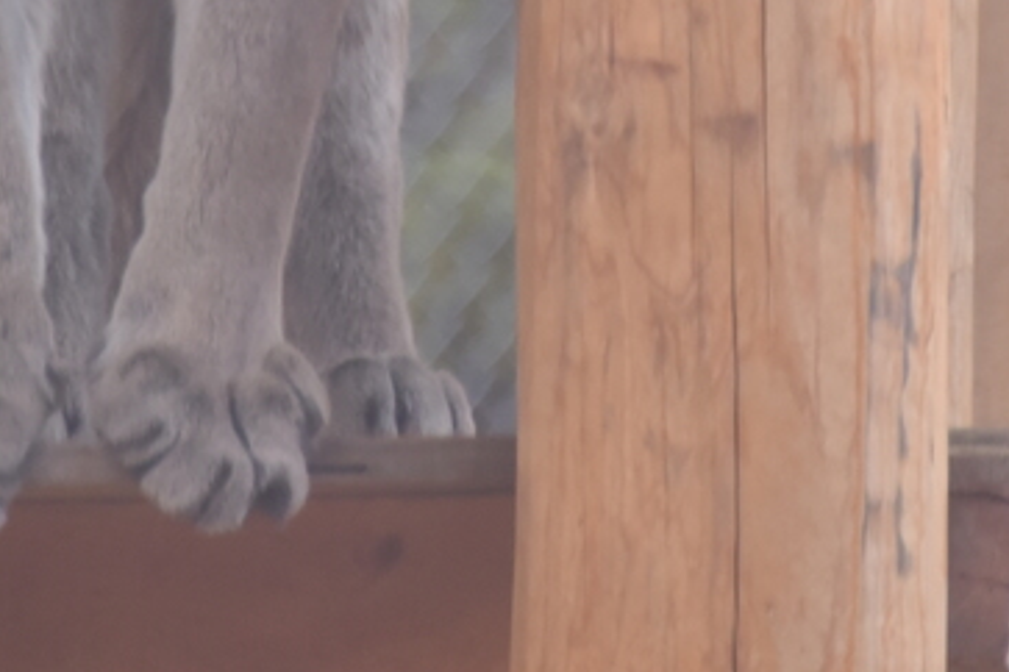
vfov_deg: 1.3
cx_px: 609
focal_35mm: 1059
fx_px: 29679
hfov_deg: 1.9
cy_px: -286
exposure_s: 1/640
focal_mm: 300
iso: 1100
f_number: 5.6
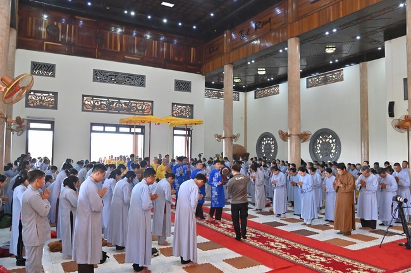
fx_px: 319
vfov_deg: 46.3
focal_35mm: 28
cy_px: 136
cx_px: 206
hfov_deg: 65.5
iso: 3200
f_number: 5
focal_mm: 28
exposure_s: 1/160
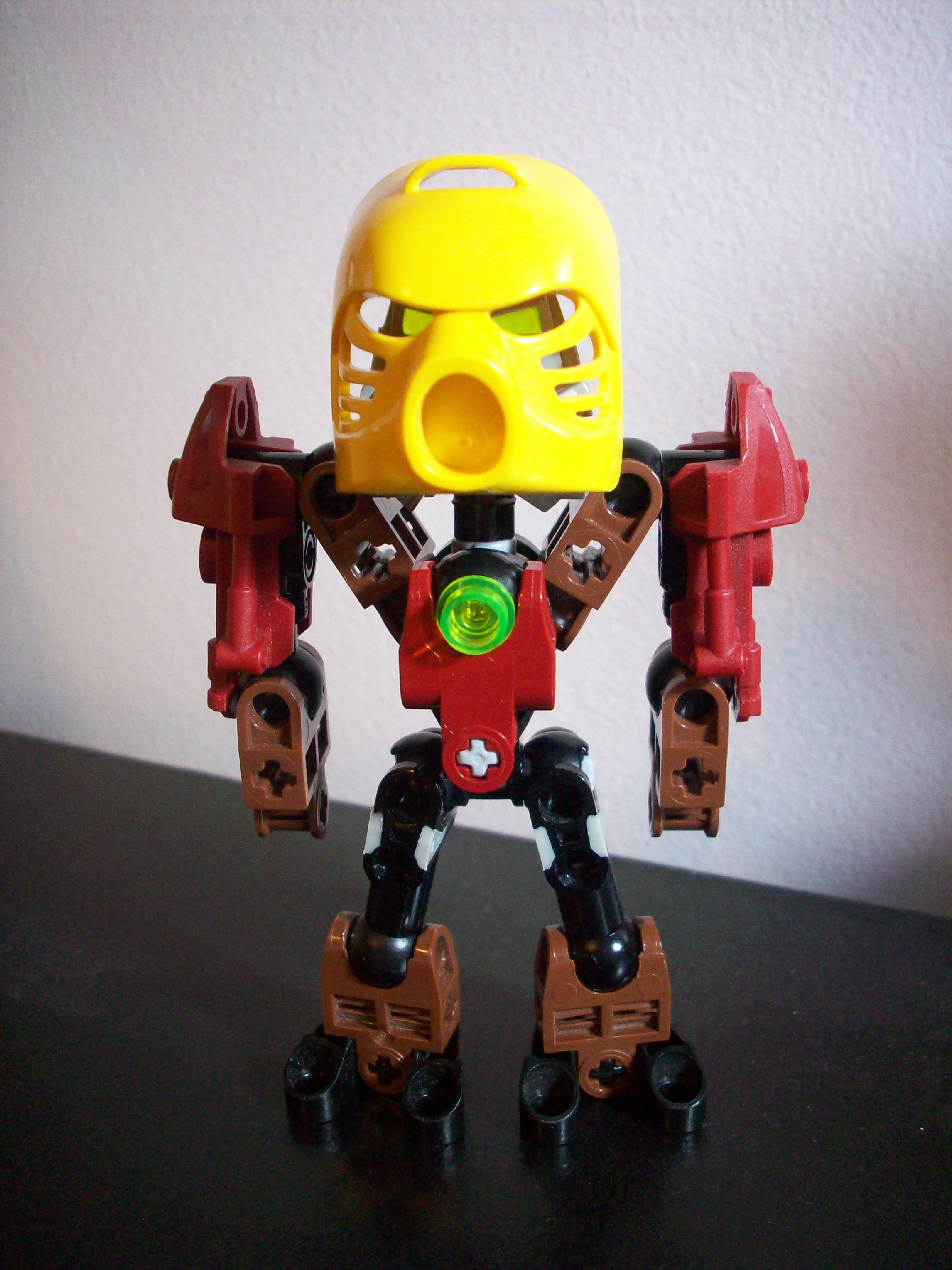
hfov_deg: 38.7
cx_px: 476
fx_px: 1357
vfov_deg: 50.1
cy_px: 635
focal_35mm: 37
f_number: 2.8
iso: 160
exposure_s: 1/13.8
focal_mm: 6.2
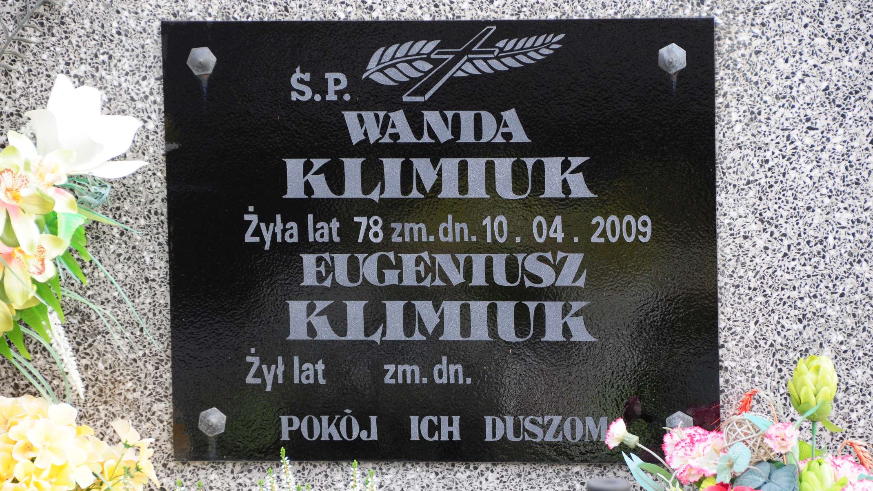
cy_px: 240
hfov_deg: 9.1
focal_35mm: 236
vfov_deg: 5.1
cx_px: 437
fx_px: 5463
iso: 500
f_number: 7.1
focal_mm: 150
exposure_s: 1/200
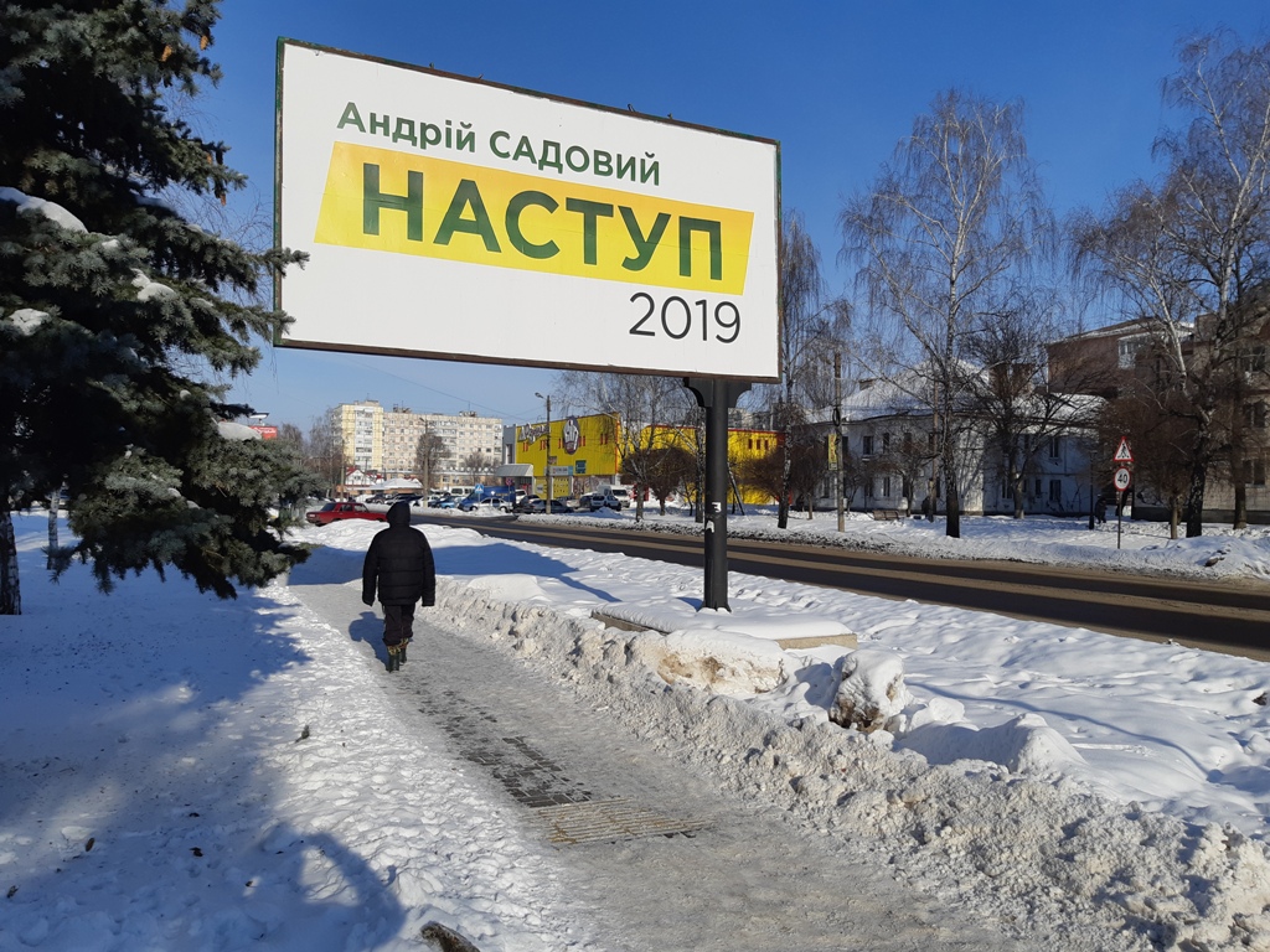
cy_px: 476
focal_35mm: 26
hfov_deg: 67.3
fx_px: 954
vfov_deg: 53.1
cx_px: 635
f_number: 1.7
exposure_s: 1/4484
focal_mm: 3.93
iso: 40
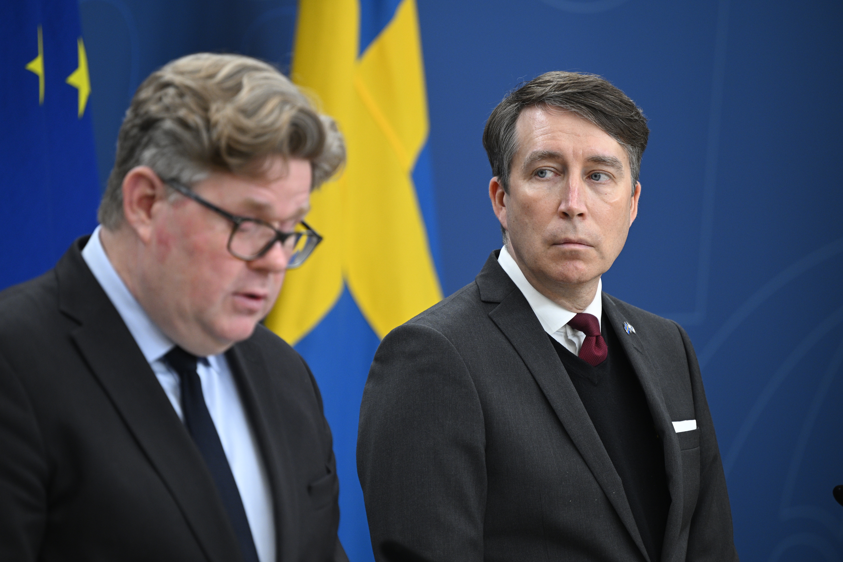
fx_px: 5385
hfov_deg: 9.0
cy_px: 281
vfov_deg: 6.0
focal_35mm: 230
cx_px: 422
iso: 1400
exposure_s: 1/200
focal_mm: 230
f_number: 4
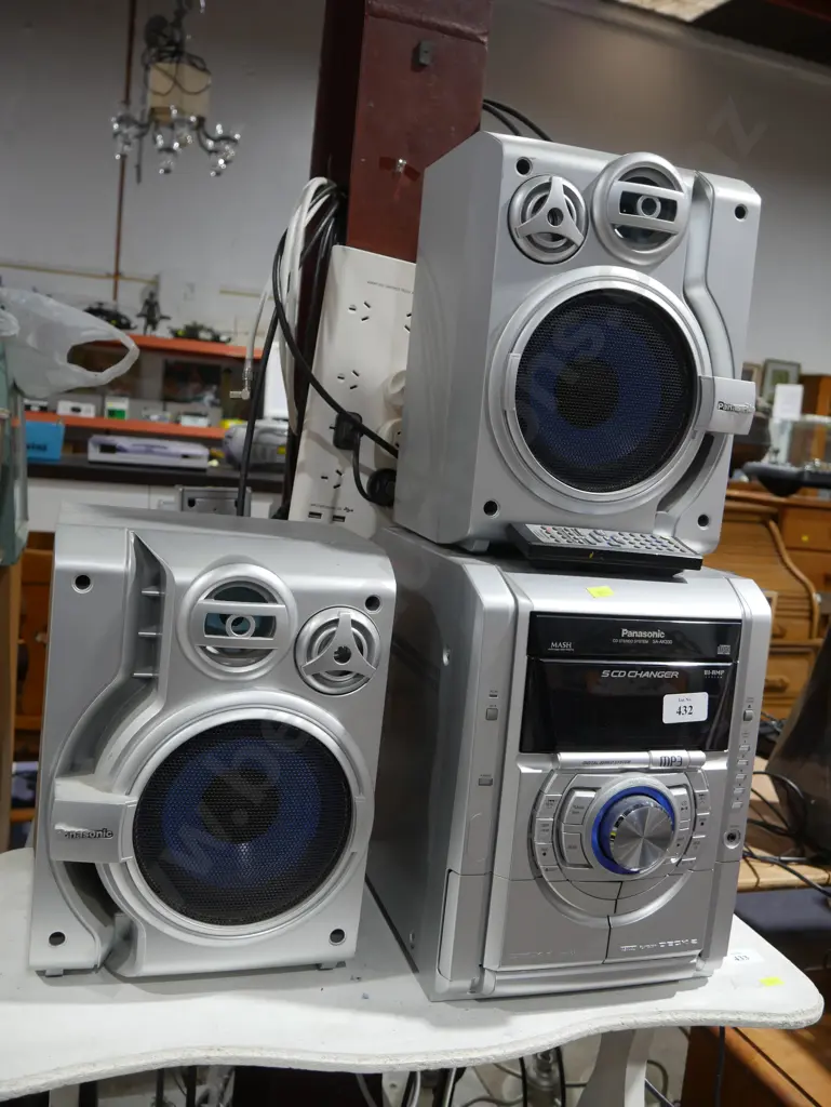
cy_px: 554
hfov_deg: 46.8
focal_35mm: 30
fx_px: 959
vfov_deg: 59.9
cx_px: 416
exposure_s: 1/60
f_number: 4
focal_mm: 15
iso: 400
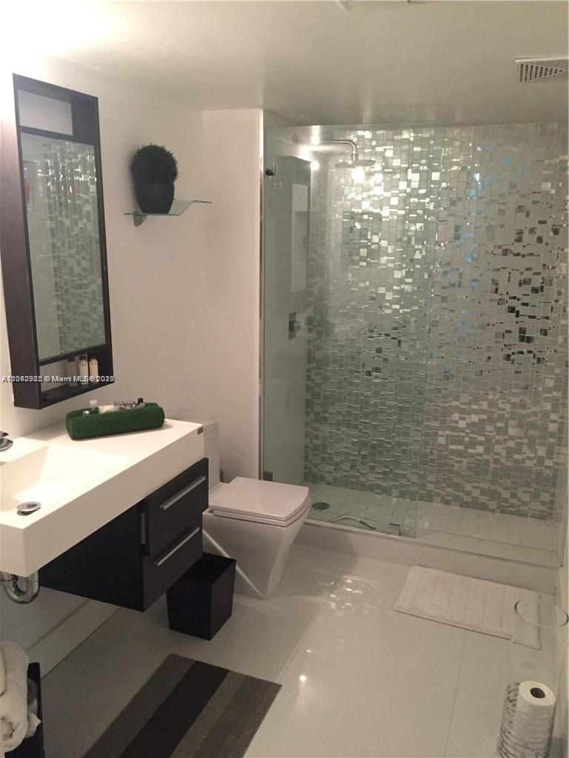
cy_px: 379
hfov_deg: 48.2
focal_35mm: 29
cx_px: 284
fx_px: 636
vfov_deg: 61.7
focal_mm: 4.15
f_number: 2.2
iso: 250
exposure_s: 1/24
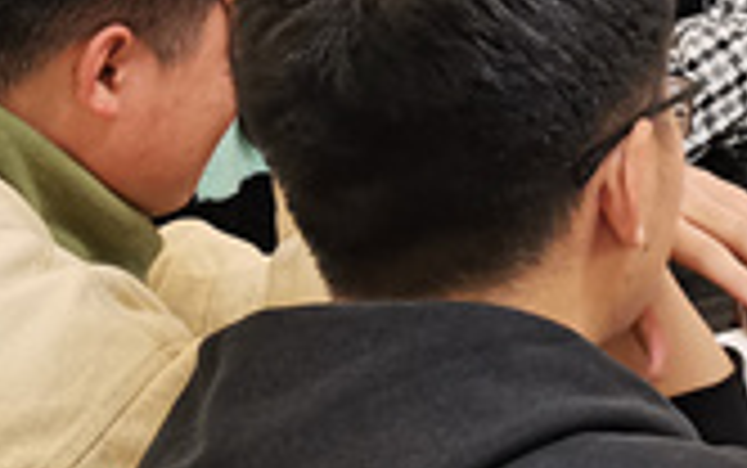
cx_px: 824
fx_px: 2159
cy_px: -117
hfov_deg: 18.8
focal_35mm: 106
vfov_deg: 12.1
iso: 400
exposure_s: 1/50
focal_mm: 5.58
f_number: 1.8
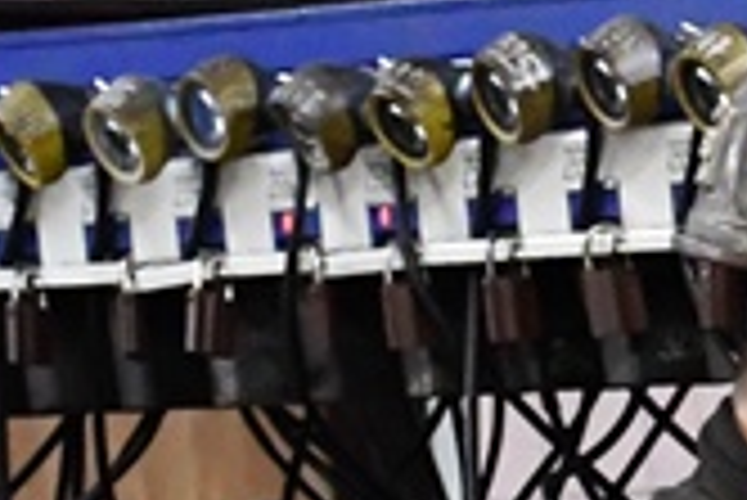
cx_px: 2200
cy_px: 1347
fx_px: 9013
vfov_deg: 3.1
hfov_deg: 4.6
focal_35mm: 434
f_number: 4.5
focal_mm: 40
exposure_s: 1/60
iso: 5000
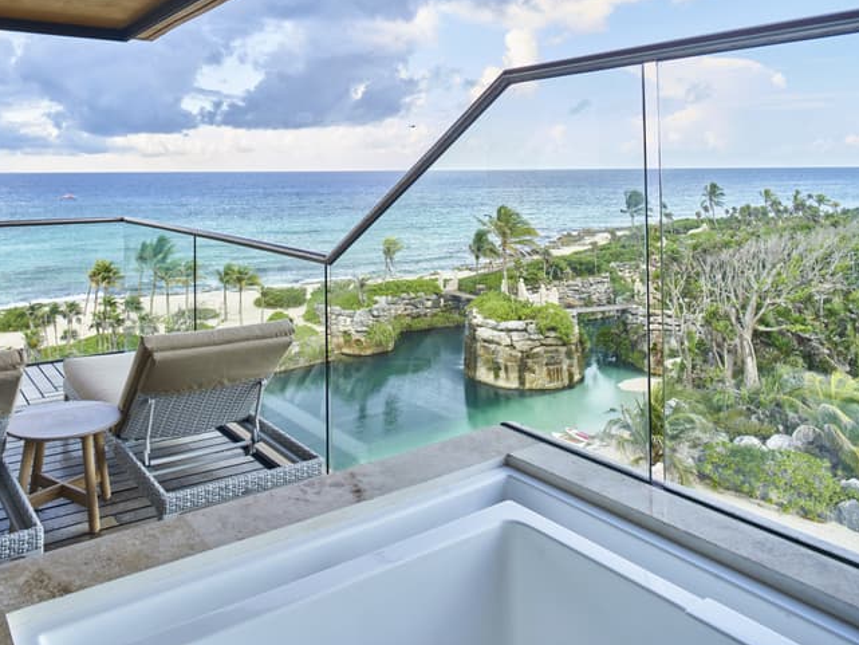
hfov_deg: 64.9
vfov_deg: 51.4
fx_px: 670
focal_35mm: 27
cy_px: 327
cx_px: 362
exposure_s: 1/60
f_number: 9
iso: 160
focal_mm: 24
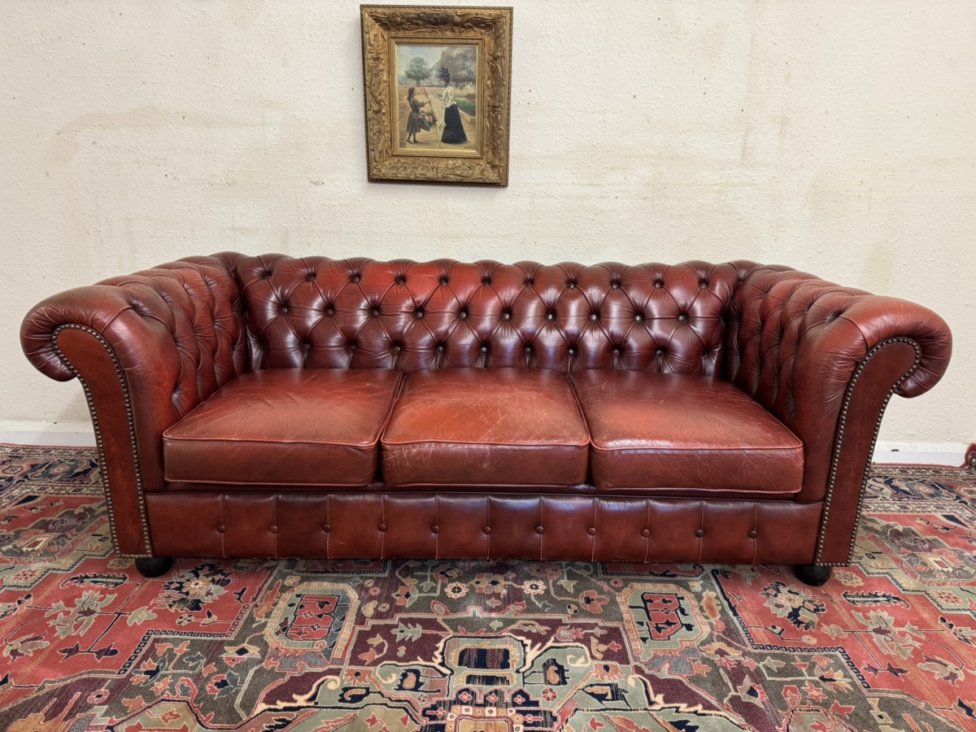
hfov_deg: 71.6
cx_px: 488
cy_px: 366
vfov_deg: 56.8
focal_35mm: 24
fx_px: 677
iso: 200
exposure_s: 1/50
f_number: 1.78
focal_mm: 6.76
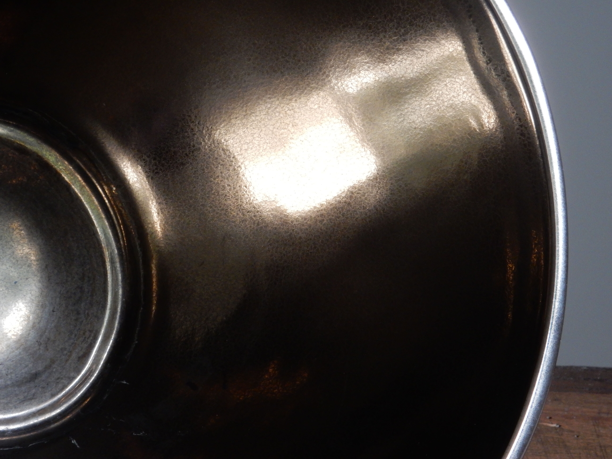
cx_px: 306
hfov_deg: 10.2
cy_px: 230
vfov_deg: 7.7
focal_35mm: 193
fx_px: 3412
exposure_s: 1/30
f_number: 6.3
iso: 400
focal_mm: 34.5
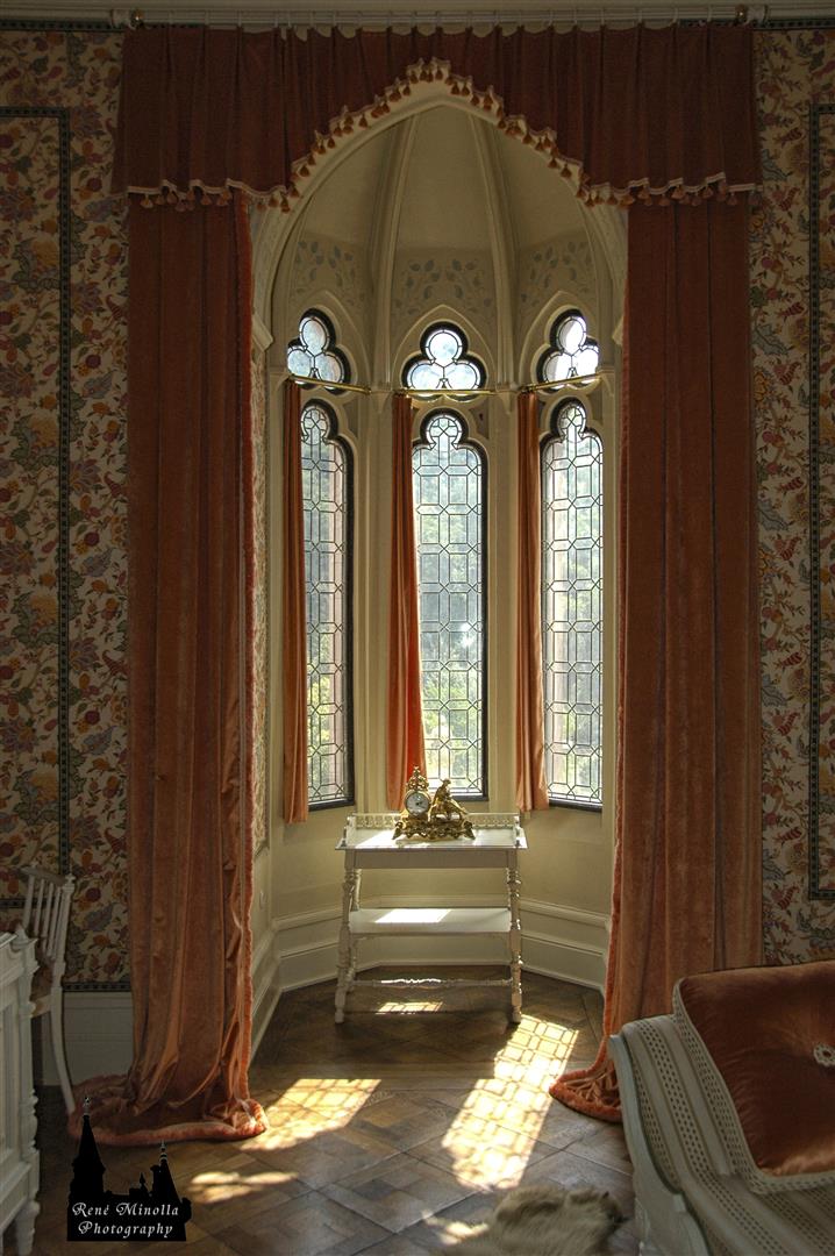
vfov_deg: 57.3
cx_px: 418
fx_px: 1150
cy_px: 628
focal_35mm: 33
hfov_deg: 39.9
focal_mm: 22
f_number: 4
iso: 400
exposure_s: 1/500
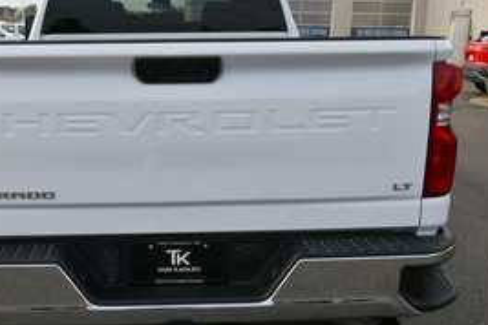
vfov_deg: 29.9
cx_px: 177
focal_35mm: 45
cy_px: 152
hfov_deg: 43.2
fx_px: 610
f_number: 8
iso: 110
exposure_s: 1/250
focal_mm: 20
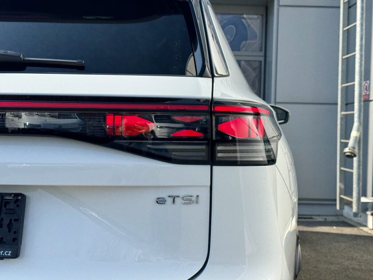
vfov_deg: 30.3
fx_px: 517
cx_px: 186
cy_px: 140
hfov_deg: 39.7
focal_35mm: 48
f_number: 1.78
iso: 64
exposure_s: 1/3425
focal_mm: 6.76
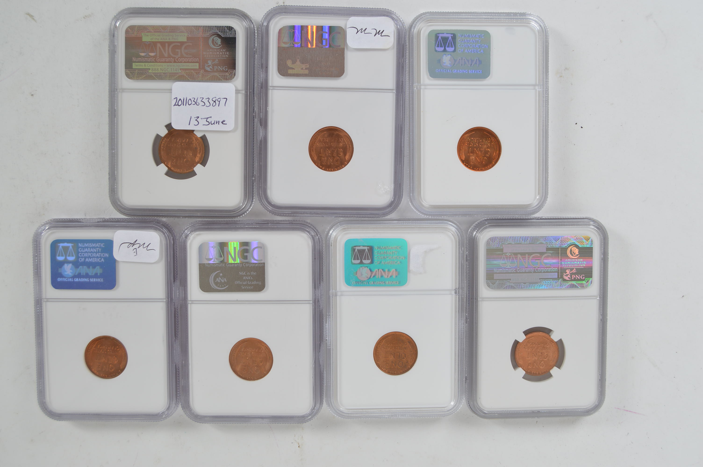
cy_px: 234
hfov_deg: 49.6
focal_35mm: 39
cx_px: 352
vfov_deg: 34.1
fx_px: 761
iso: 100
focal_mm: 26
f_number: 5.6
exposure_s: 1/80
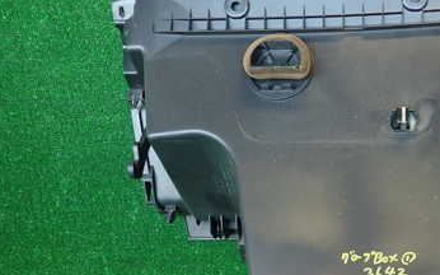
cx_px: 362
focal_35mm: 46
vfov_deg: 27.5
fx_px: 551
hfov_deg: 41.3
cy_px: 214
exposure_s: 1/60
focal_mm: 4.5
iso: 200
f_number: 2
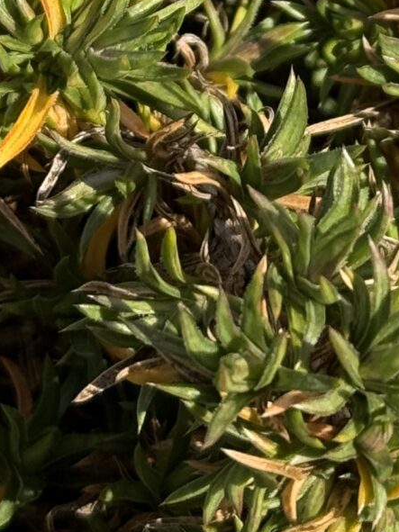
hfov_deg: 7.1
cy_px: -238
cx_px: 301
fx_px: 3198
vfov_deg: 9.3
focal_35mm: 208
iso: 64
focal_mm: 6.76
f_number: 1.78
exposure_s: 1/2415
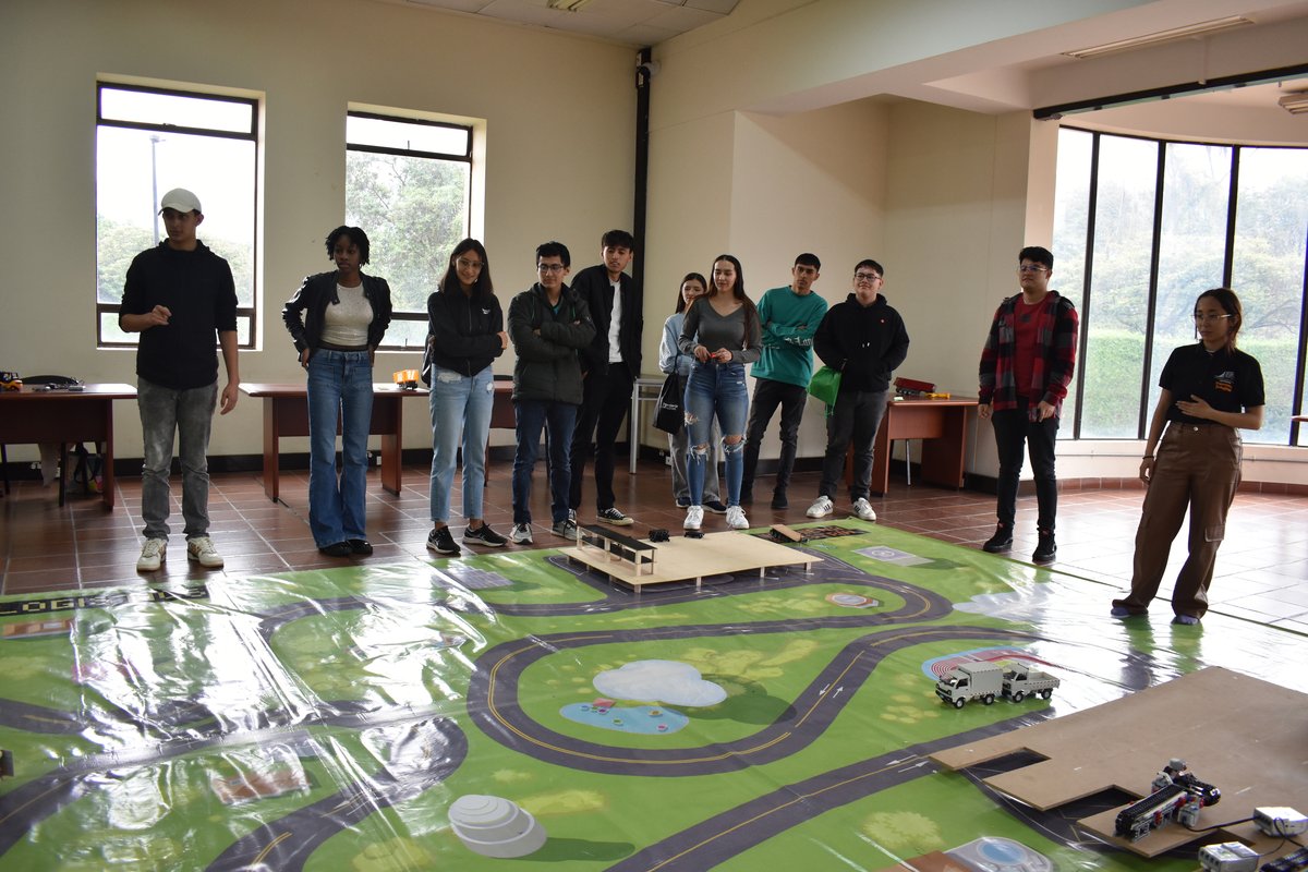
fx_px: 981
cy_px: 436
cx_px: 654
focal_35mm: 27
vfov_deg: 47.9
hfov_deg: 67.4
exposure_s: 1/80
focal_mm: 18
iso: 800
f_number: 4.5
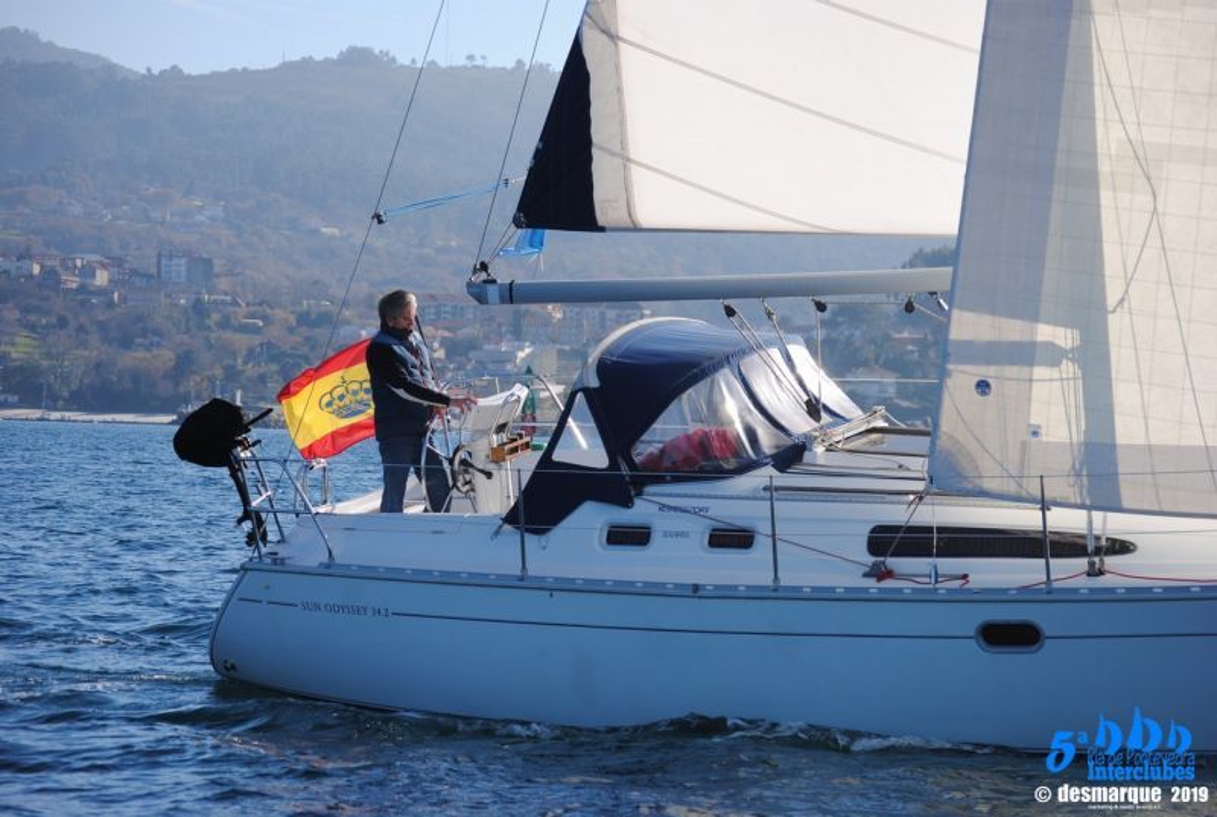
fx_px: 4370
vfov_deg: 10.7
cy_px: 408
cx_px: 608
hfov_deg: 15.9
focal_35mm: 129
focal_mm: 86
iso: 100
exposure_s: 1/500
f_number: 5.6
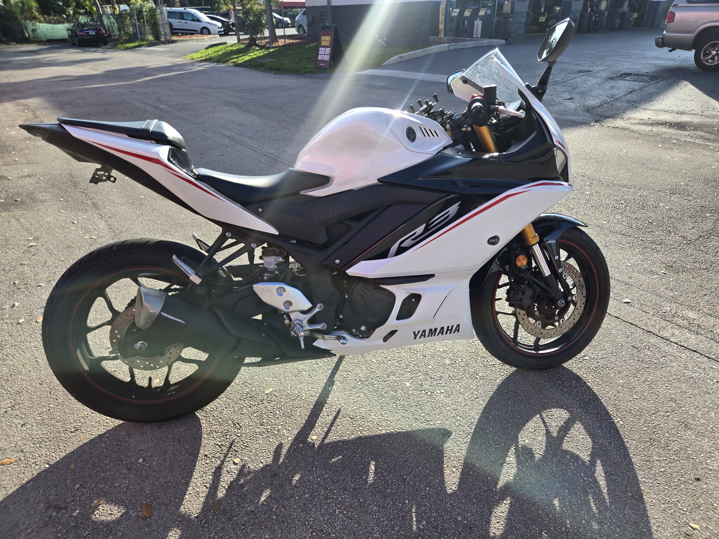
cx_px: 360
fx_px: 478
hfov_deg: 73.9
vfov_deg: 58.9
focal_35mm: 23
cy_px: 270
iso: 25
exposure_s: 1/629
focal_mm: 5.4
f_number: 1.8
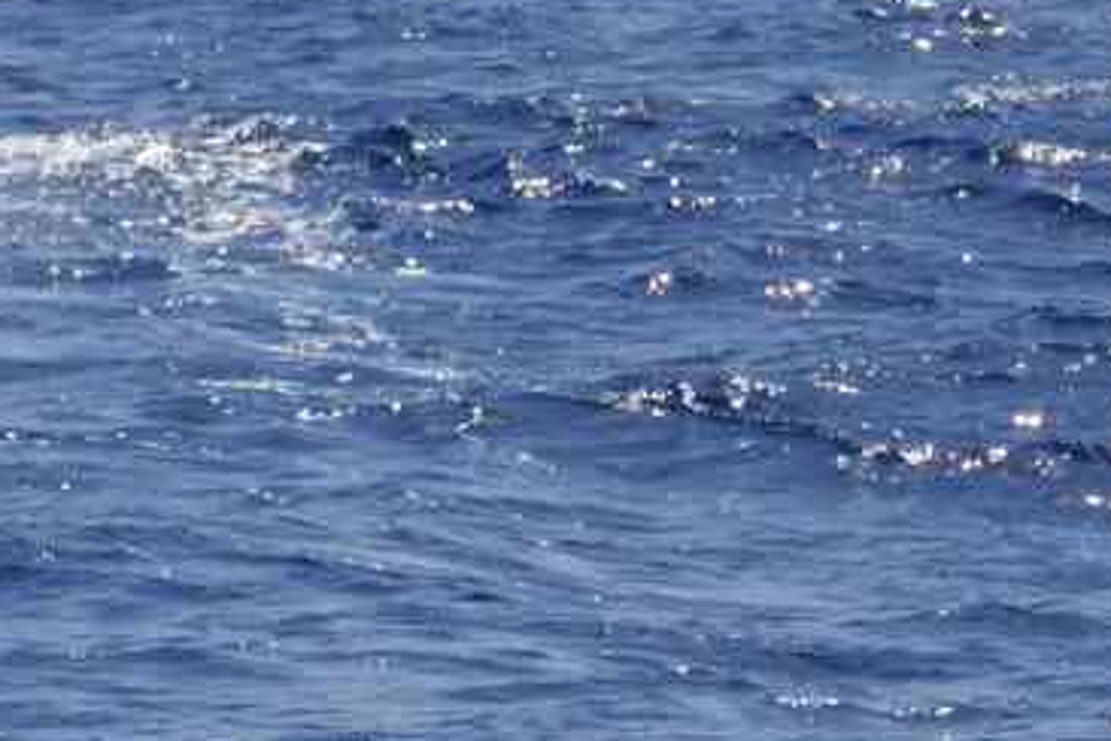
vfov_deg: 2.0
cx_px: 193
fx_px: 21076
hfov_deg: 3.0
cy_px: -55
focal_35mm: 683
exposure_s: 1/800
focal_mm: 91
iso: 125
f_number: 5.9
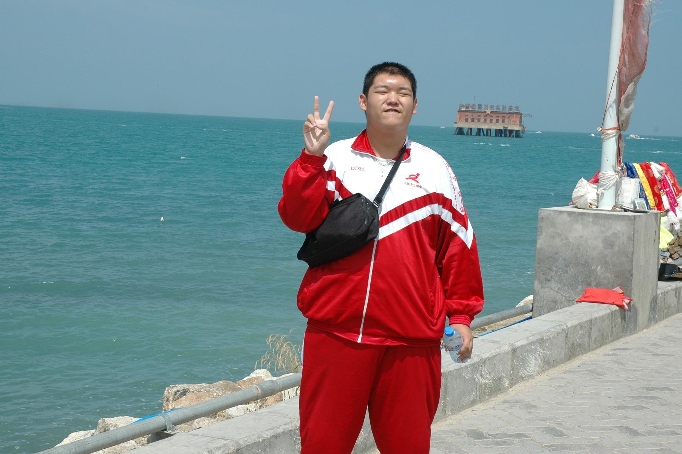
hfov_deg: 30.5
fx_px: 1249
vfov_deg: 20.6
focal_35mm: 66
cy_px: 227
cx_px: 341
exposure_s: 1/400
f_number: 10
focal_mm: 44
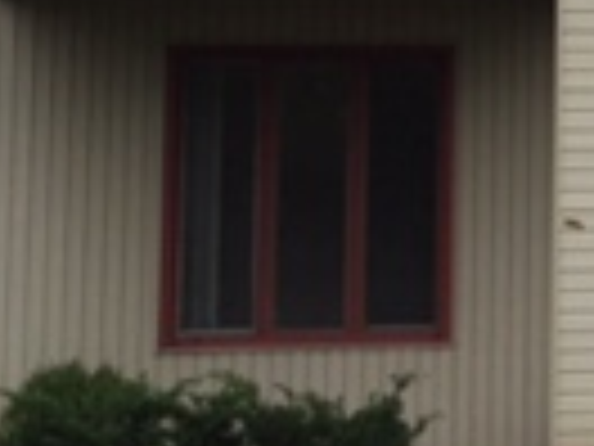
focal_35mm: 141
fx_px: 2420
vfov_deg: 10.4
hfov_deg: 12.9
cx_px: 1017
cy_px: 9
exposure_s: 1/1799
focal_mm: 4.15
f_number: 2.2
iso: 32
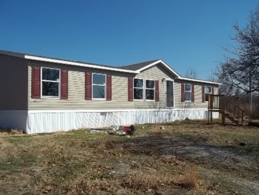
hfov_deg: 55.3
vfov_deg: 43.0
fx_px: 247
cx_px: 132
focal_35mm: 33
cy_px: 99
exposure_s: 1/800
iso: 80
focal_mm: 5.7
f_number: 5.5
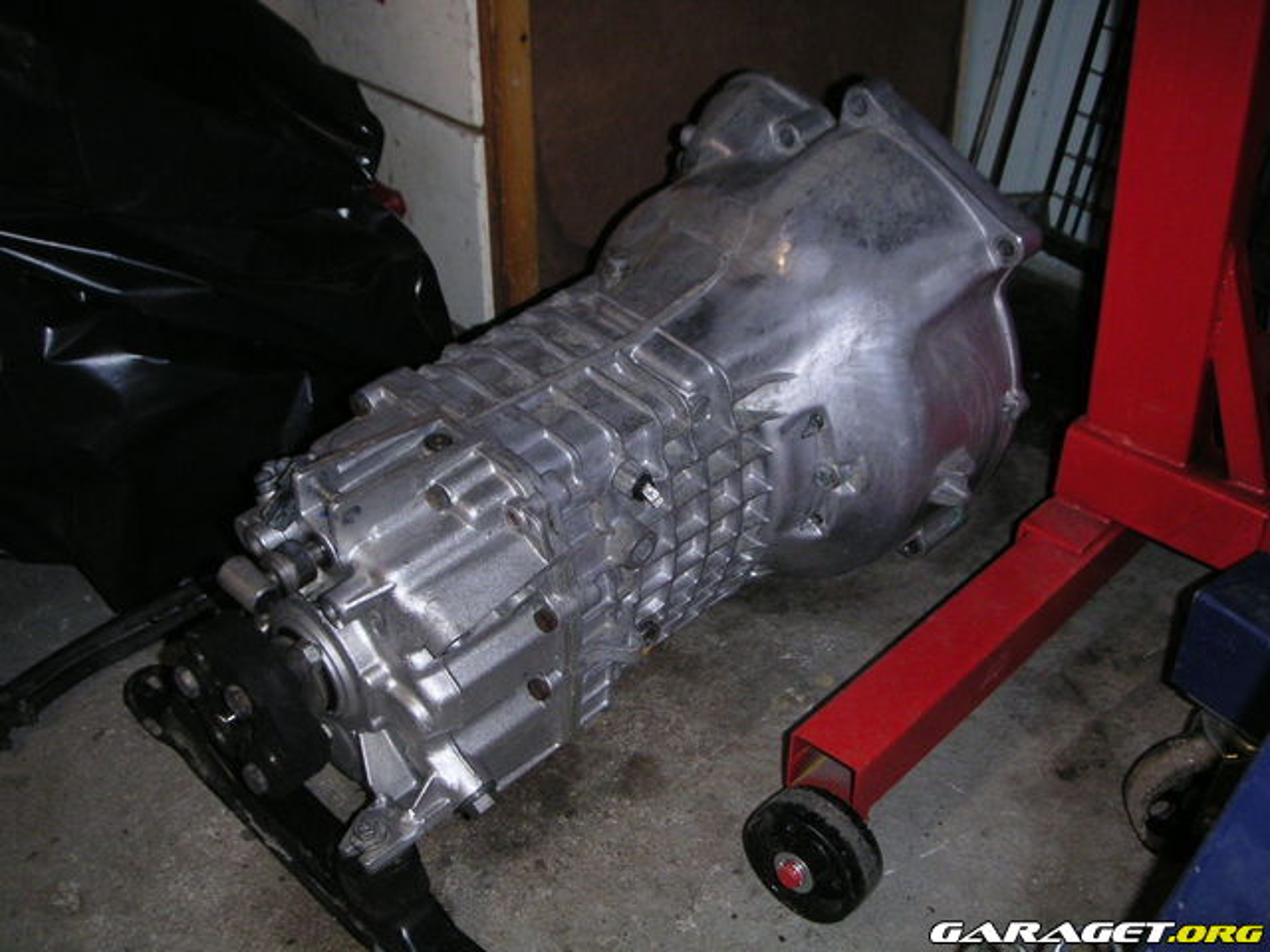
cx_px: 635
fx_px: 1394
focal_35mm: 38
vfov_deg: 37.7
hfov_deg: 49.0
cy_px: 476
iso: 160
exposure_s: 1/45
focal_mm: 6
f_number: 2.8
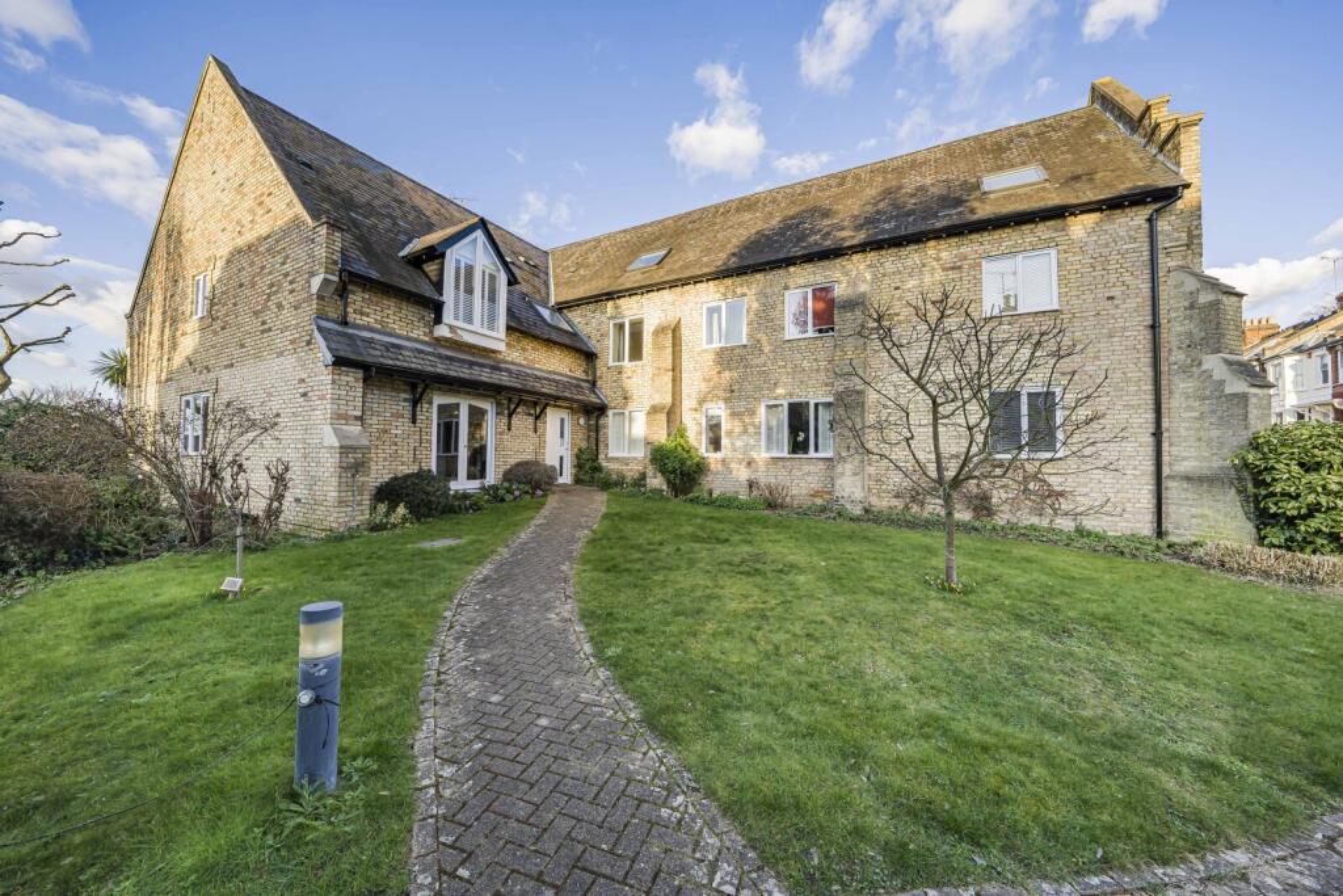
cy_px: 448
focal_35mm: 12
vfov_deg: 90.0
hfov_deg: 112.6
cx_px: 672
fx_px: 448
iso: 320
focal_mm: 12
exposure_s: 1/160
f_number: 9
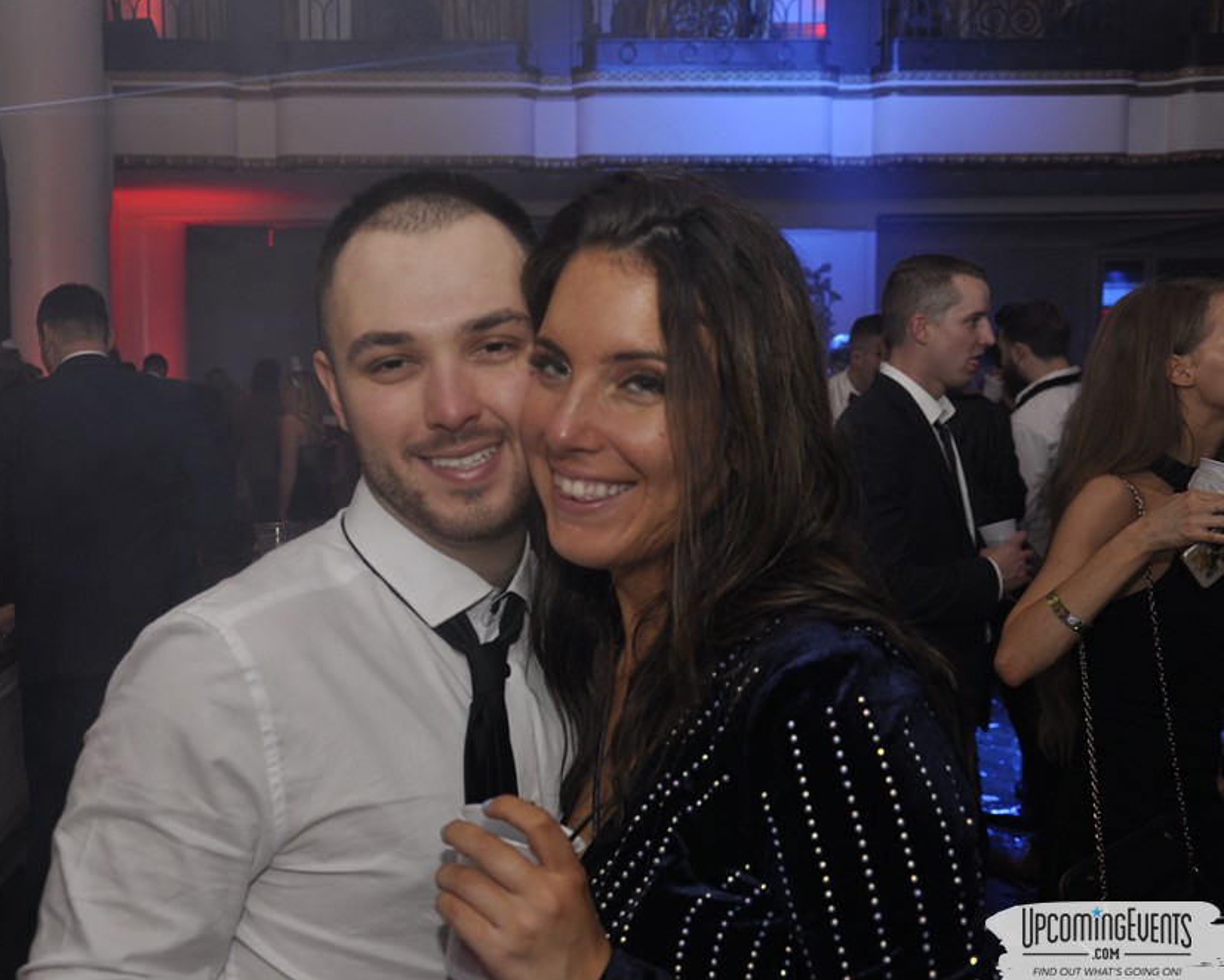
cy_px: 489
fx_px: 1542
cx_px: 495
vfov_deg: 35.2
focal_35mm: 43
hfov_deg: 43.1
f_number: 5
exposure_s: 1/60
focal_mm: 25
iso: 400
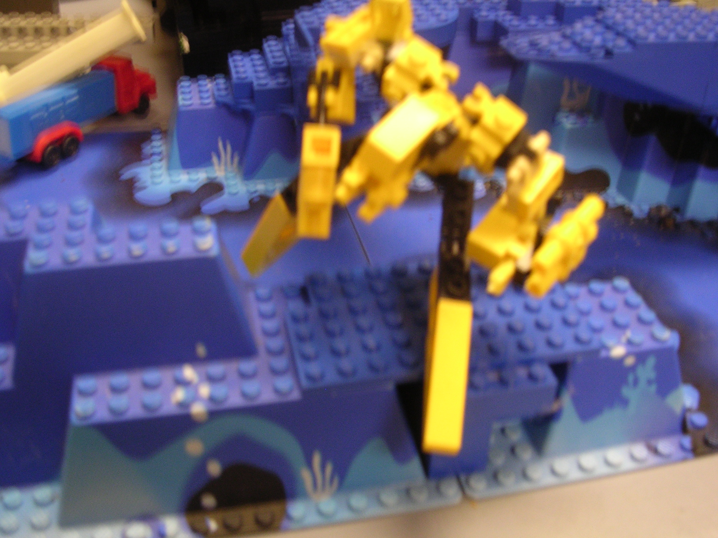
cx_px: 359
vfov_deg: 37.7
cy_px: 269
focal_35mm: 38
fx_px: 788
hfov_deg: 49.0
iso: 160
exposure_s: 1/3.5
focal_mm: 5.8
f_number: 2.8
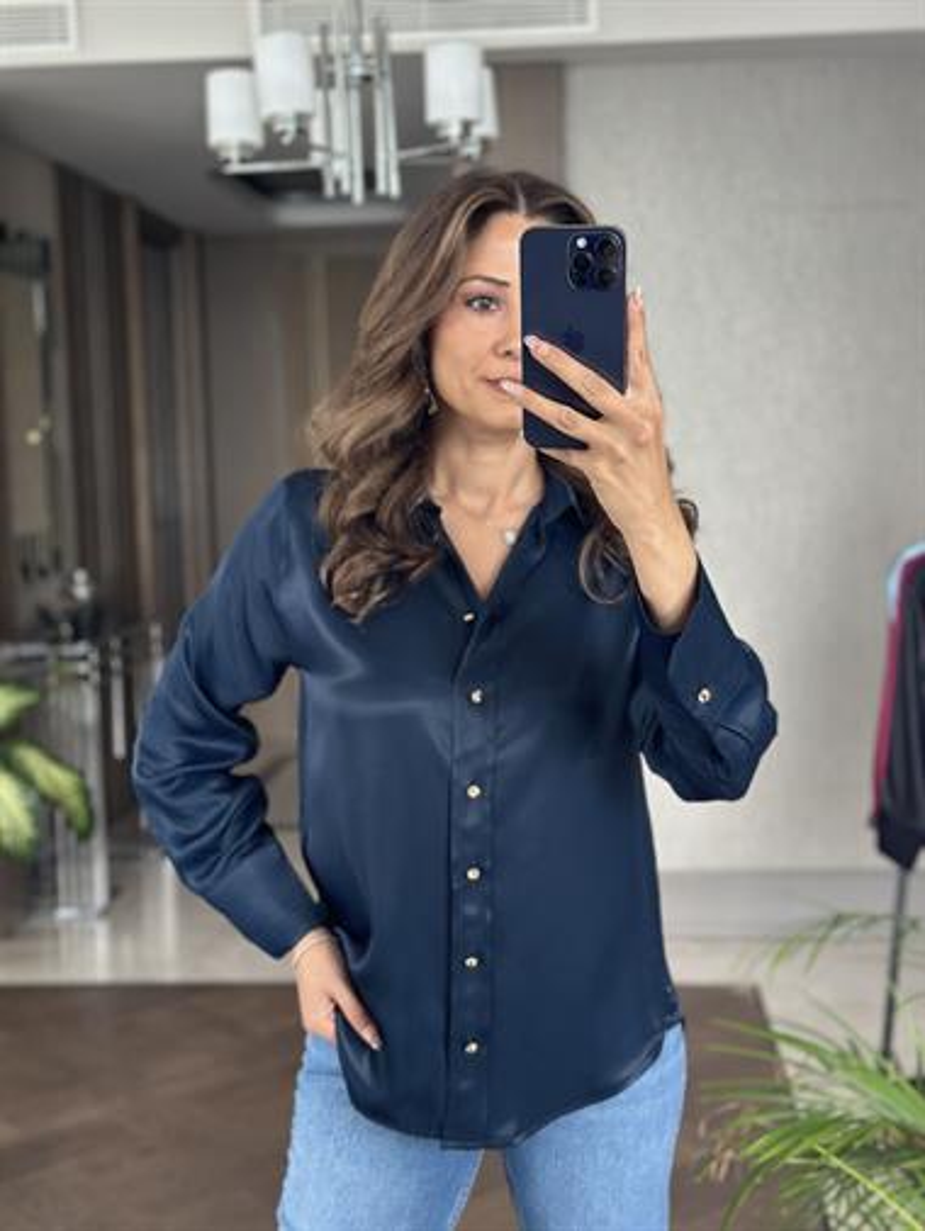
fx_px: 1709
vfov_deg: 39.6
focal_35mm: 48
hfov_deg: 30.3
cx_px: 462
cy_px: 616
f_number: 1.78
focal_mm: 6.86
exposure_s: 1/60
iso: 160
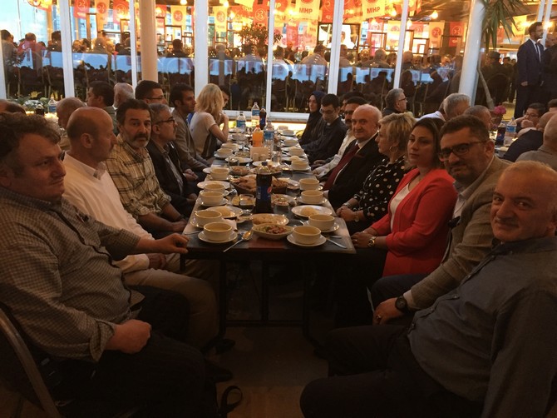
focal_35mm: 29
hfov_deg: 61.7
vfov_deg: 48.2
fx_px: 466
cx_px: 278
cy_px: 209
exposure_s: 1/17
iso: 640
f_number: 2.2
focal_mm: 4.15
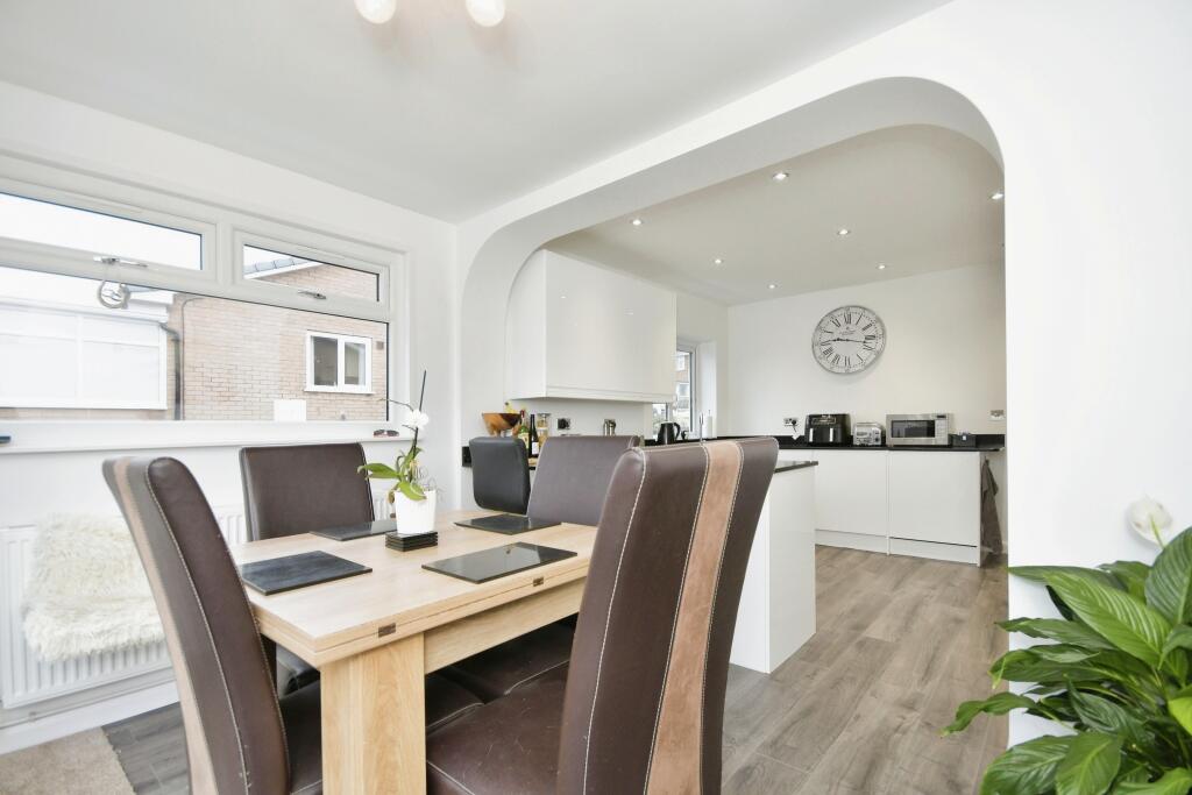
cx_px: 596
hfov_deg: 100.4
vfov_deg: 77.3
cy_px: 398
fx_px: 497
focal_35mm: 15
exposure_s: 1/30
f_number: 8
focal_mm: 10
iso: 400
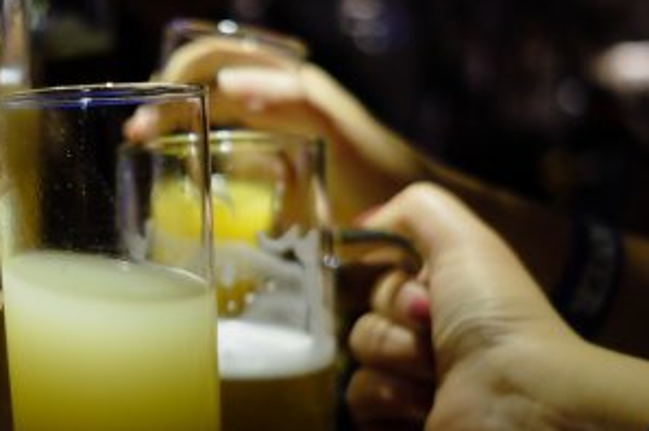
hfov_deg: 27.6
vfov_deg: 18.9
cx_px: 135
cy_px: 187
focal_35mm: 72
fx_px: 1297
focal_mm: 23
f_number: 2
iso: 3200
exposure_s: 1/350
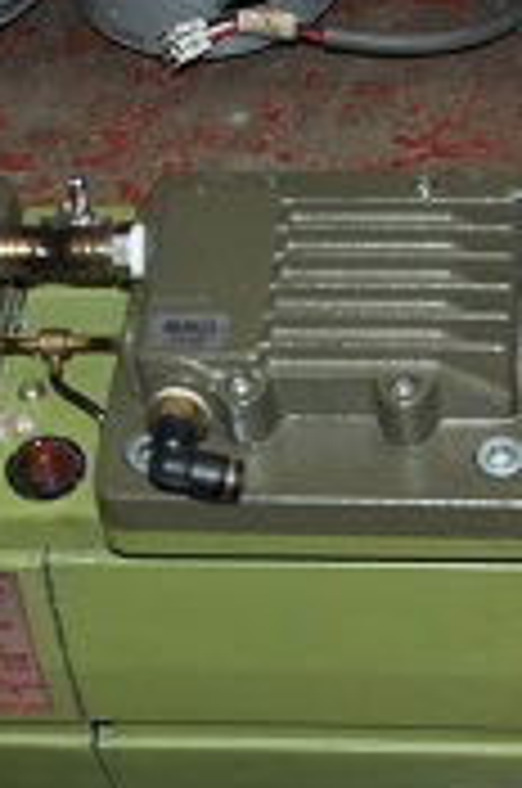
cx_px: 497
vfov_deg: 18.4
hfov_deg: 12.3
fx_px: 2402
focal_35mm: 110
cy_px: 655
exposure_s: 1/60
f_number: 3.8
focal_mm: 22
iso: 200
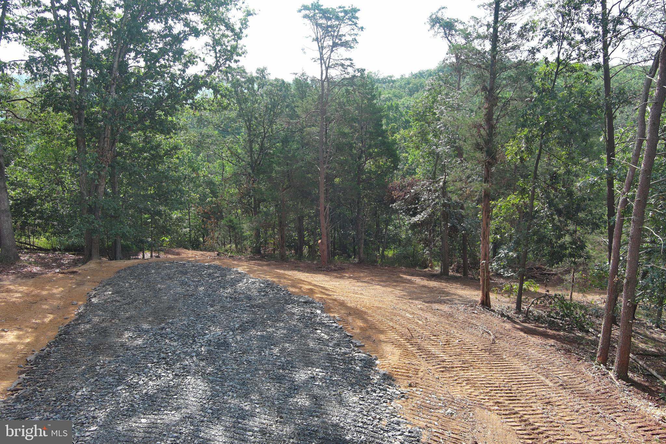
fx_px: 536
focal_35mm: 29
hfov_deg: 63.7
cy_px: 222
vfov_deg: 45.0
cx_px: 333
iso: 100
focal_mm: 10.57
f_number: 2.8
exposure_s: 1/382
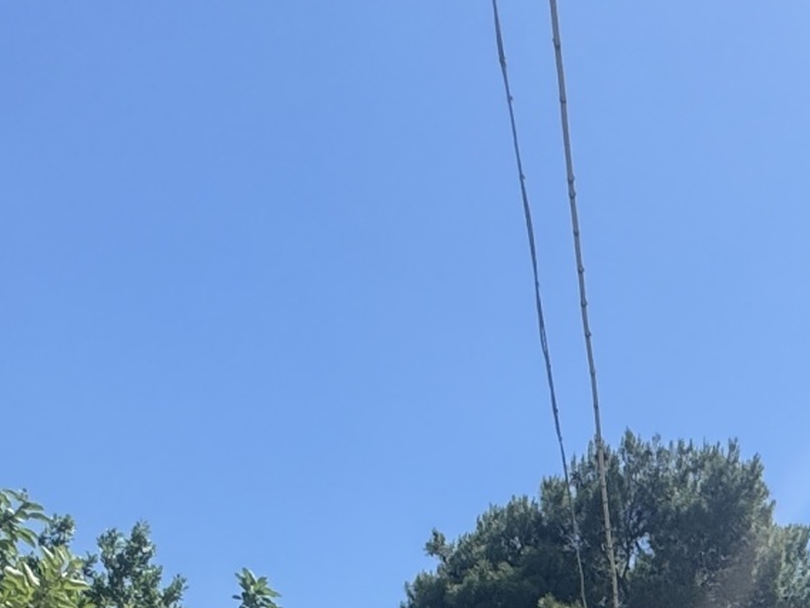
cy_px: 1243
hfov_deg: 27.4
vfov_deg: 16.8
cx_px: 950
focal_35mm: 63
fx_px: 1474
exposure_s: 1/1370
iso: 50
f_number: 2.2
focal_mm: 2.22
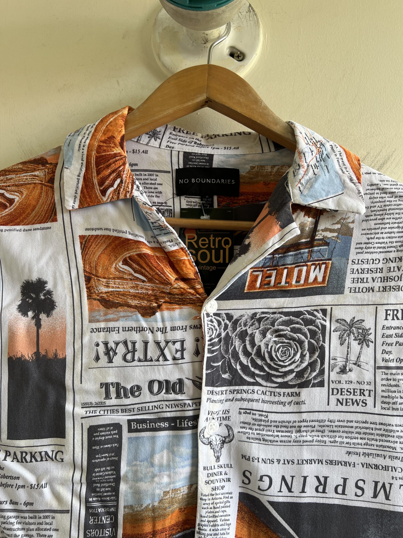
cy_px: 266
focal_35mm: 27
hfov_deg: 51.4
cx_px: 208
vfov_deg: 65.3
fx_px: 419
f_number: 1.5
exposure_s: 1/121
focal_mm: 5.7
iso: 50
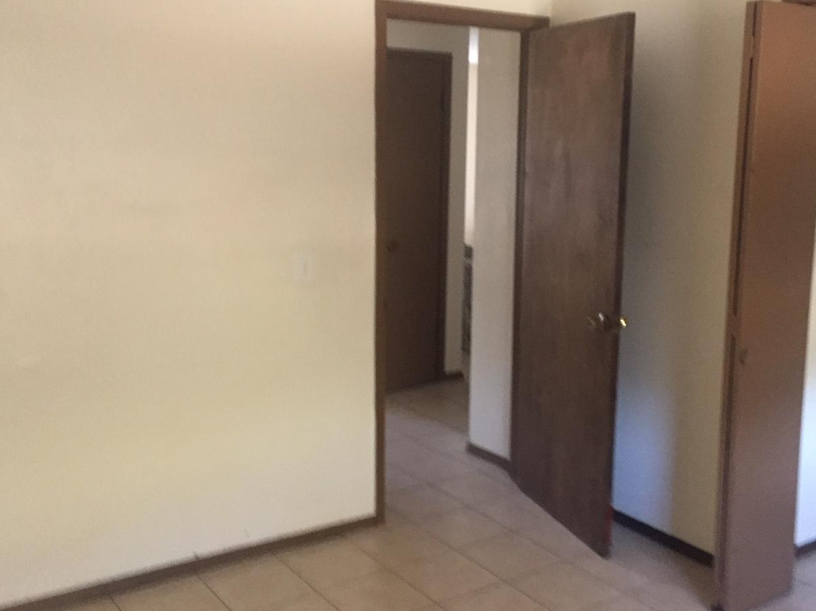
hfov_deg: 47.8
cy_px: 279
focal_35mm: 39
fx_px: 919
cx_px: 444
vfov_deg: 36.8
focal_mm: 4.15
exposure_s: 1/17
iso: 250
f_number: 2.2
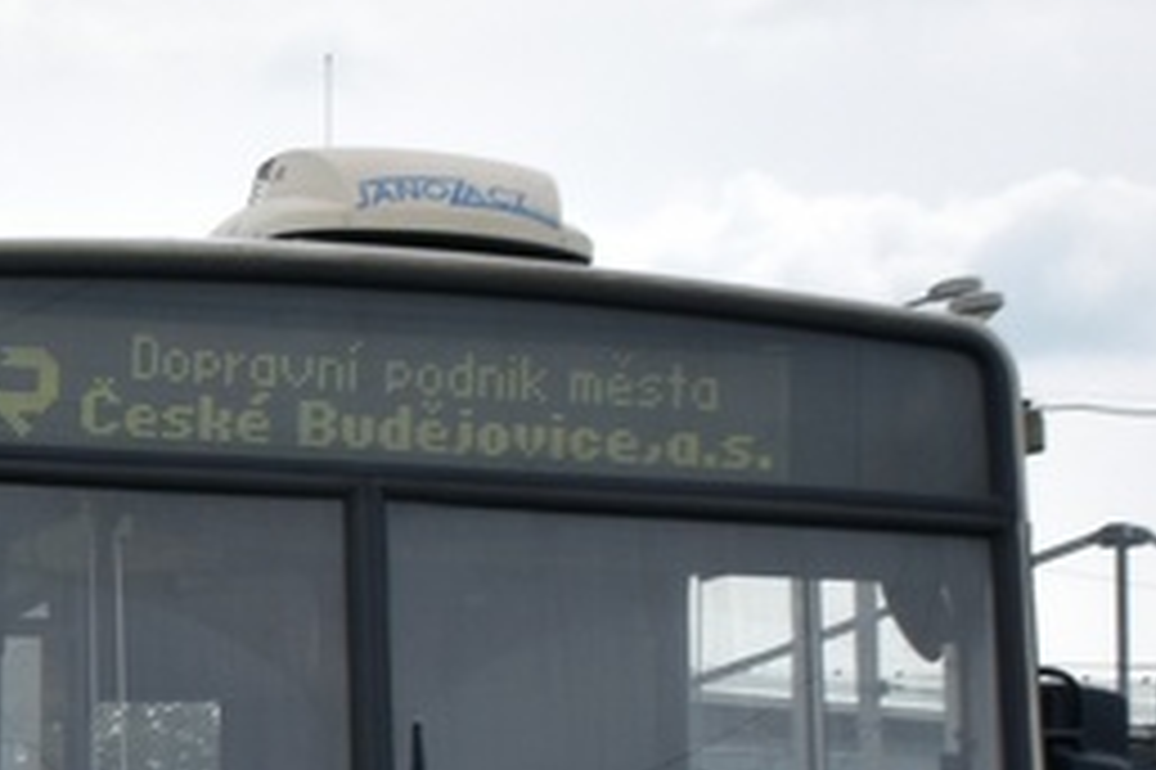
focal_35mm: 161
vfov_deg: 8.5
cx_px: -846
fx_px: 5177
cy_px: 705
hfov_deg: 11.9
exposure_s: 1/320
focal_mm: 23
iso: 125
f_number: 10
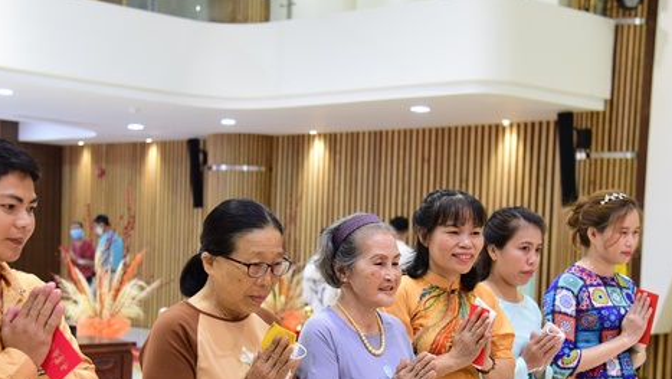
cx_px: 338
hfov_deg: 30.1
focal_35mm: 70
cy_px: 308
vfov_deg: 17.1
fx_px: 1248
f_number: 4
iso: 1000
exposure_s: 1/50
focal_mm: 48
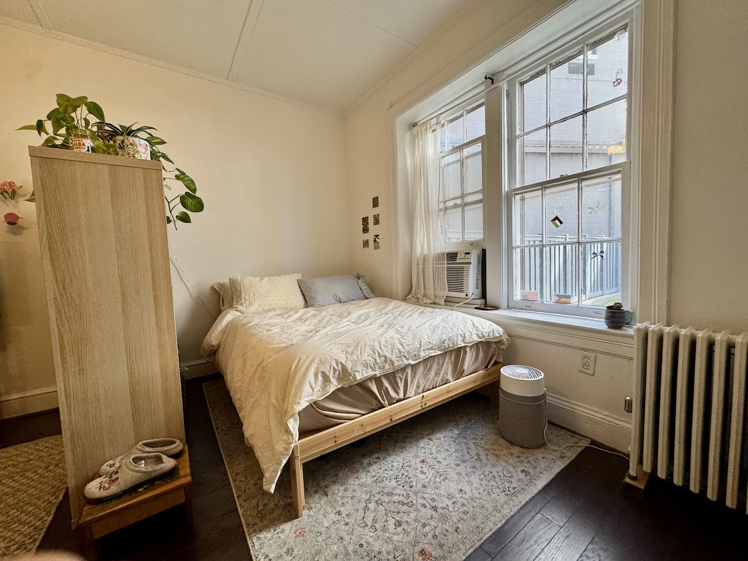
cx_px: 374
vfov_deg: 85.7
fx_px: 303
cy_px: 280
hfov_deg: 102.1
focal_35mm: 14
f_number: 2.2
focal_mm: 2.22
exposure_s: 1/120
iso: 160
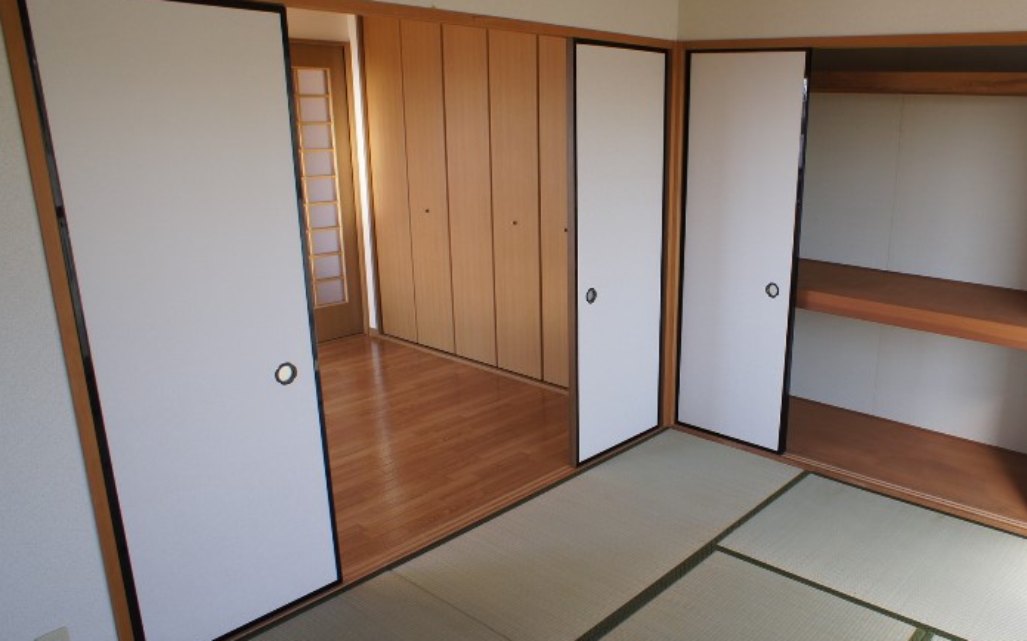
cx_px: 666
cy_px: 332
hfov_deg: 53.2
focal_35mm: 36
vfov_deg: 35.3
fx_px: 1007
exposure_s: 1/80
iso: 200
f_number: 5
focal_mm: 16
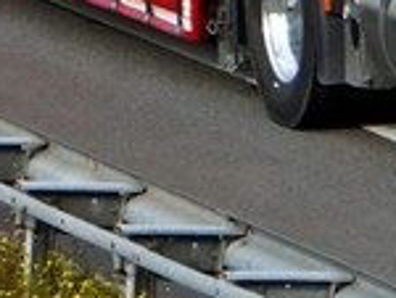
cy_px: -378
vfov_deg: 1.7
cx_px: 451
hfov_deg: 2.2
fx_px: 10298
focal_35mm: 899
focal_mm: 116.9
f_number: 6.3
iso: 1250
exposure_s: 1/2500
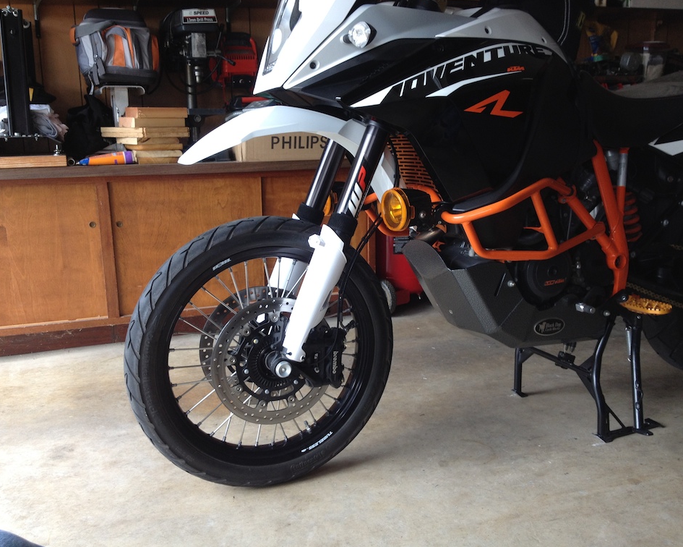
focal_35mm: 37
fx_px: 748
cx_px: 325
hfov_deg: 49.1
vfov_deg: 40.1
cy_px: 271
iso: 80
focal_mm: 4.28
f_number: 2.4
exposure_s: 1/120
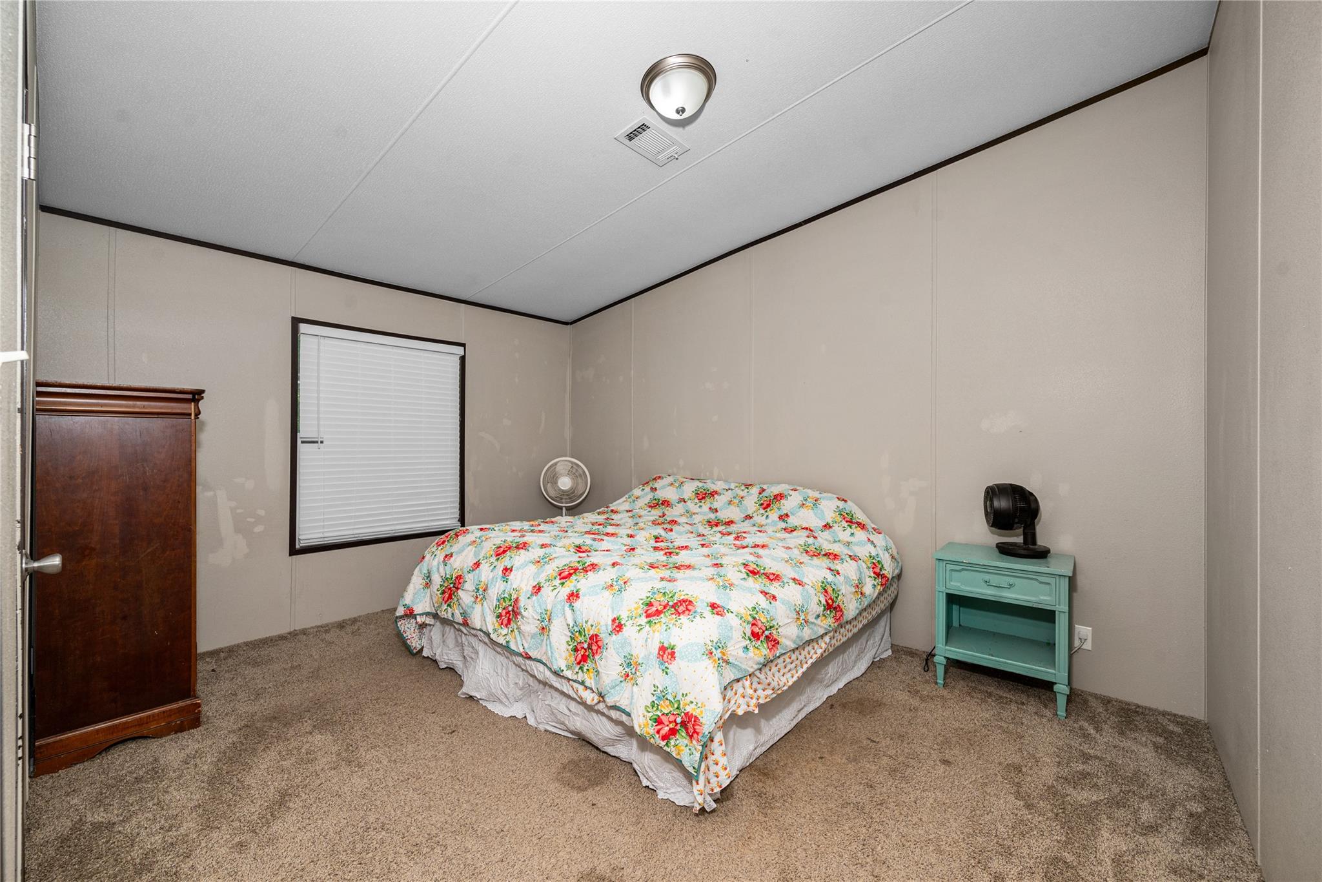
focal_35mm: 14
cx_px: 661
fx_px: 514
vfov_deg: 81.2
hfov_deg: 104.2
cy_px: 441
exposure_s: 1/250
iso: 400
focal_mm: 14
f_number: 8
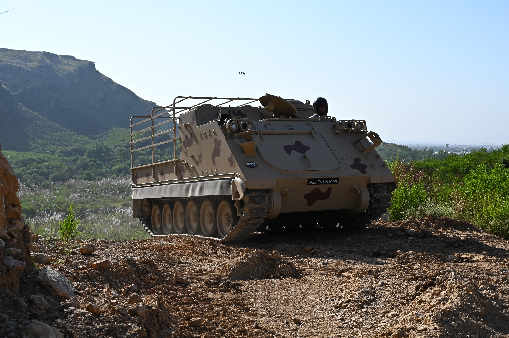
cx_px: 254
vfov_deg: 31.1
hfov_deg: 45.5
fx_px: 608
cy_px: 169
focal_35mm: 43
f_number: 18
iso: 1600
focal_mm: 43
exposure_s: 1/1000
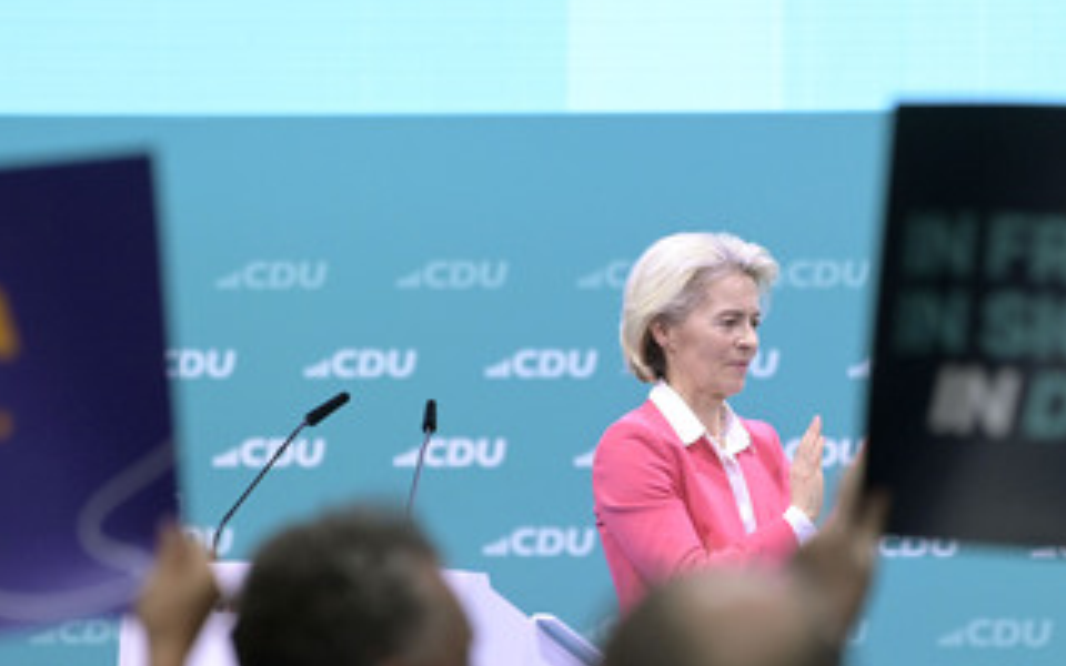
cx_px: 745
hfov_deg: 4.6
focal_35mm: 459
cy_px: 446
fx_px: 13335
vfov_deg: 2.9
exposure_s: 1/320
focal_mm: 320
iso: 8000
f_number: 5.6
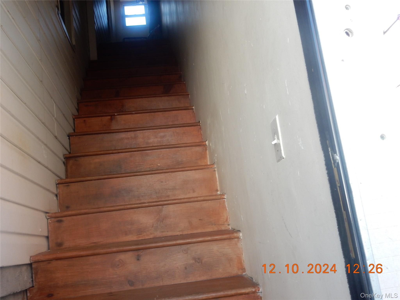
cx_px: 200
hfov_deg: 51.4
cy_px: 150
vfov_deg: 39.7
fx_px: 416
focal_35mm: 36
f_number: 4
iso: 125
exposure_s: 1/50
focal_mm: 6.4
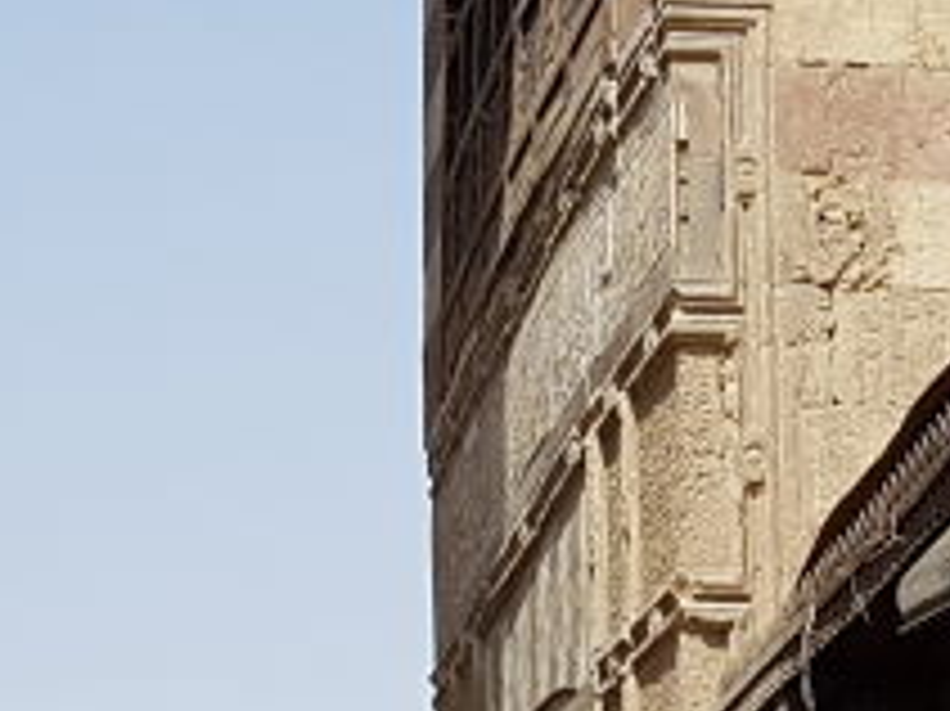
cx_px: 887
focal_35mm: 126
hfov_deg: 15.4
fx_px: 3456
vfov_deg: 11.5
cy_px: 896
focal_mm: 4.2
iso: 40
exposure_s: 1/1824
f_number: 1.7
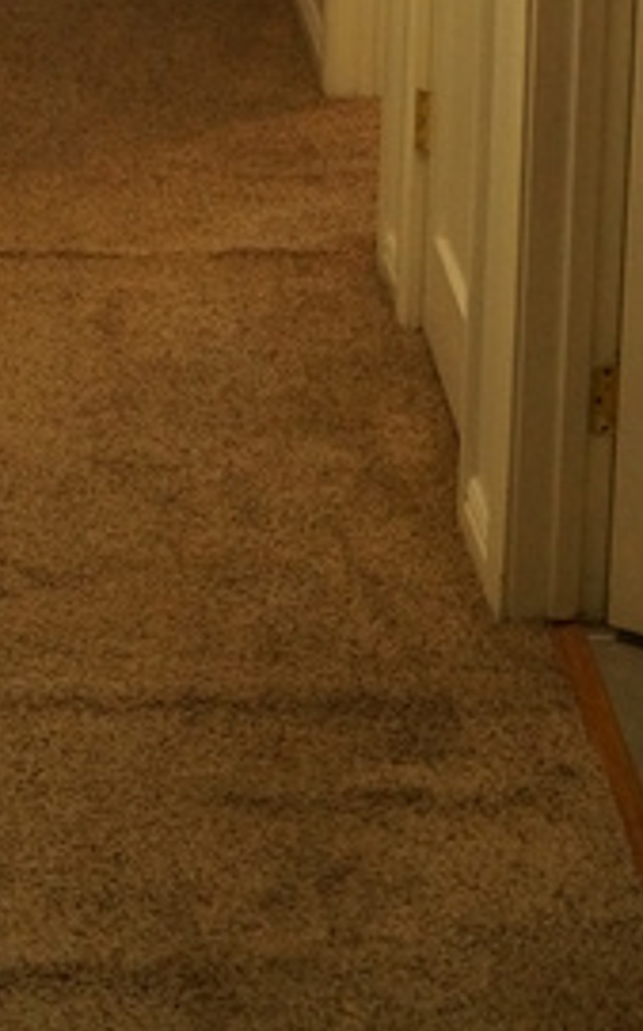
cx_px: 110
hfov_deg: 16.6
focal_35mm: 78
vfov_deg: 22.8
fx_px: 2190
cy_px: -399
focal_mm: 18
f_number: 5.6
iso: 1600
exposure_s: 1/60
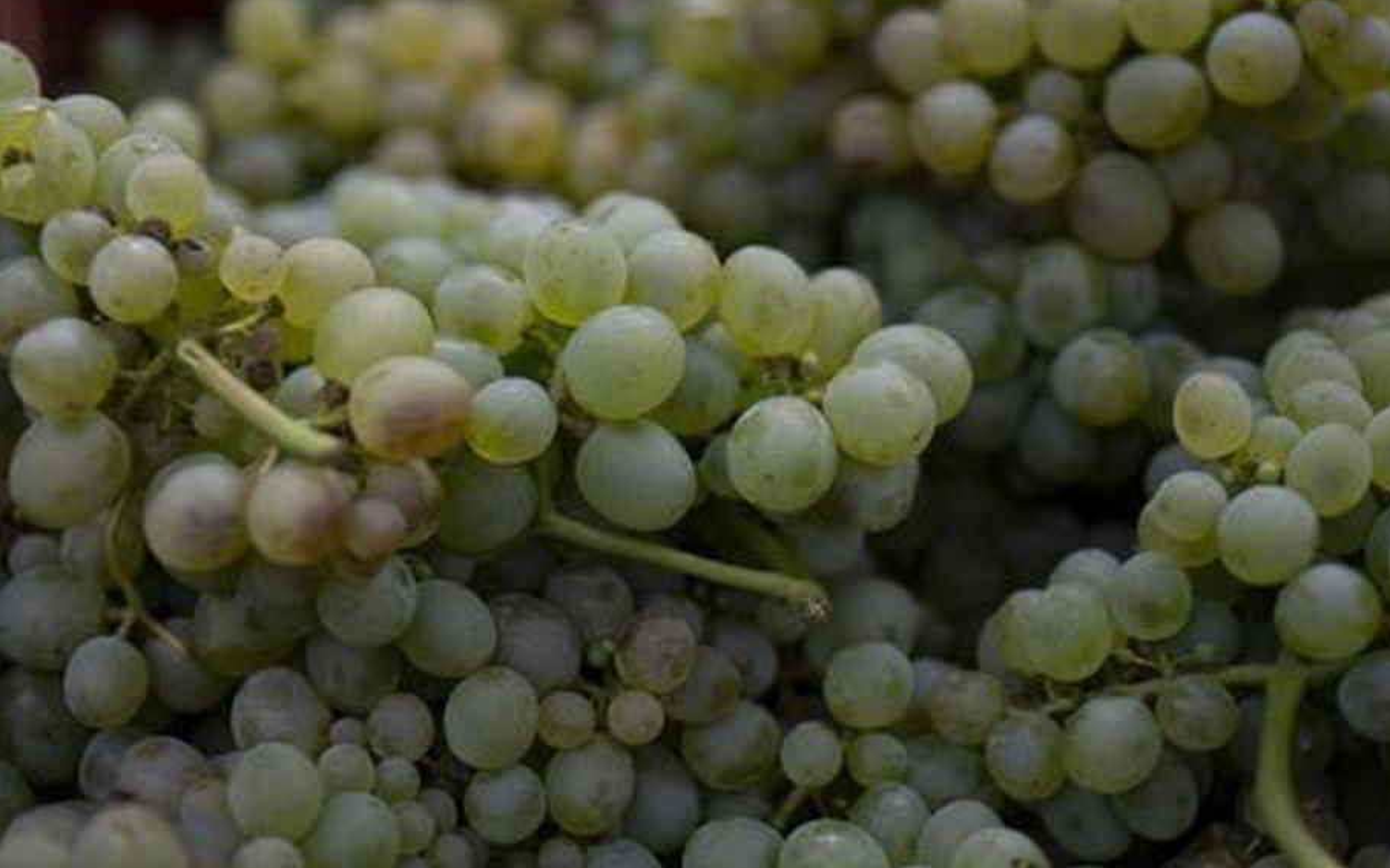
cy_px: 336
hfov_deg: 32.4
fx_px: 2386
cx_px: 539
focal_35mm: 63
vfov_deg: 20.6
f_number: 1.8
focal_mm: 35
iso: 200
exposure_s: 1/2500
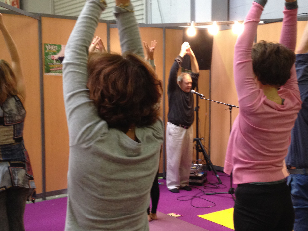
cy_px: 128
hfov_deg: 35.5
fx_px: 481
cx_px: 177
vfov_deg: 27.0
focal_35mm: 54
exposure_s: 1/20
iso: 160
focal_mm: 4.28
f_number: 2.4
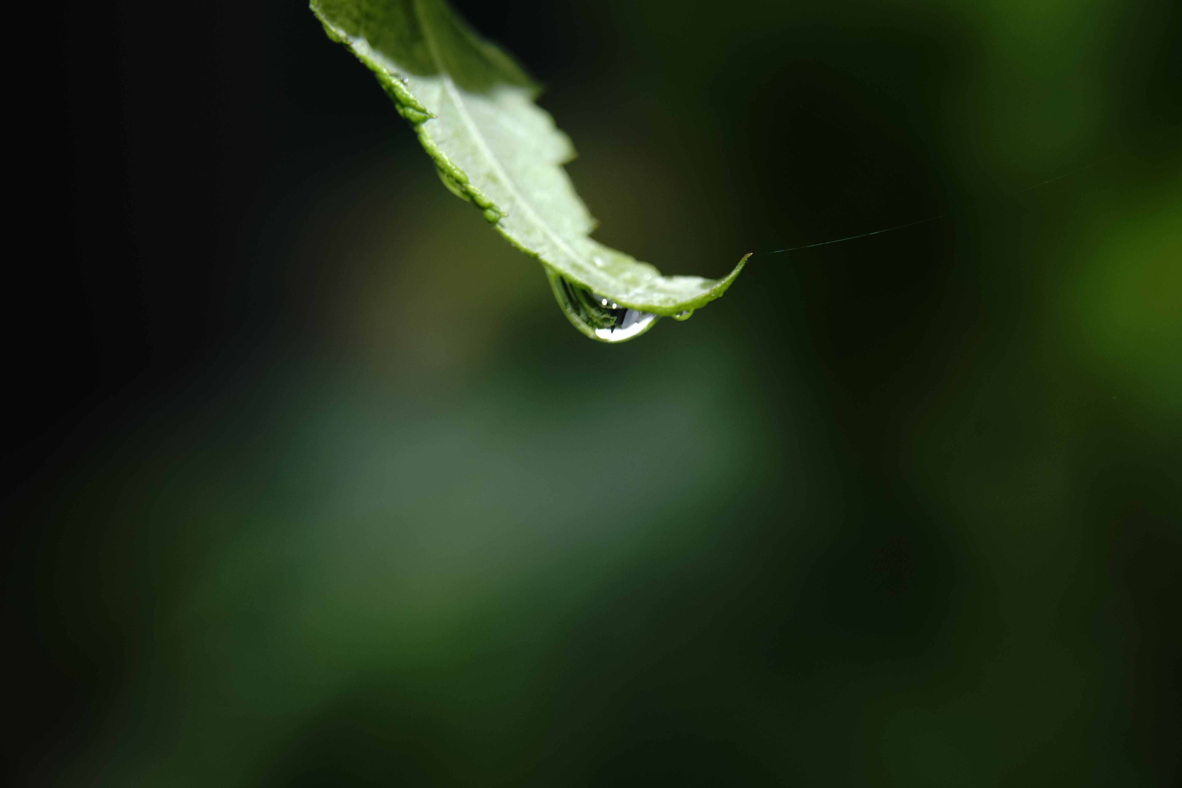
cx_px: 591
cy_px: 394
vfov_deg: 16.1
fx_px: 2791
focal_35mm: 85
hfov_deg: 23.9
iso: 100
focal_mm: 31.33
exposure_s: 1/400
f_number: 3.5
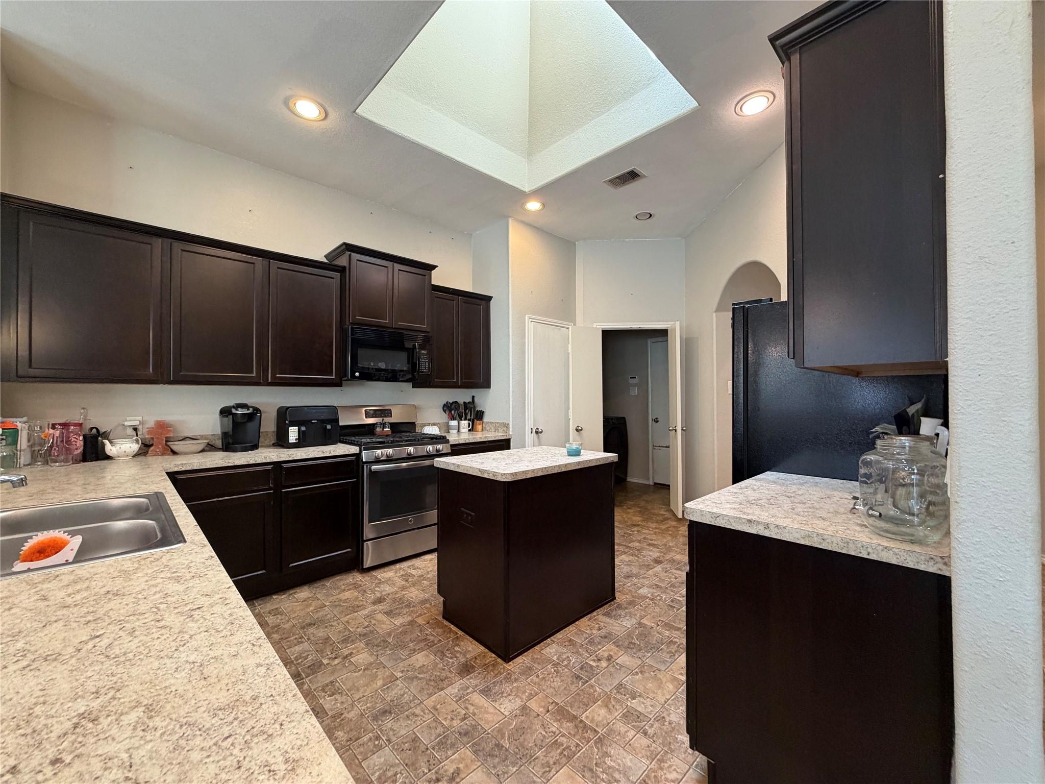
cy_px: 392
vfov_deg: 85.7
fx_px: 423
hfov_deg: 102.1
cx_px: 522
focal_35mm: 14
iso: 250
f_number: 2.2
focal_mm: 2.22
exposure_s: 1/60
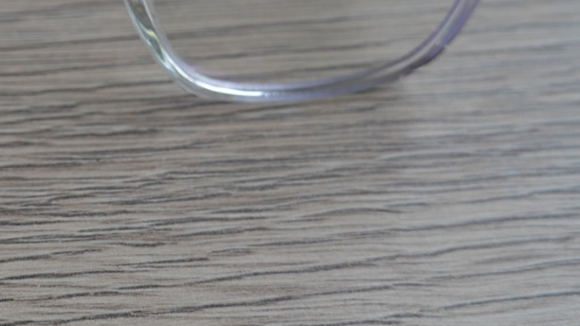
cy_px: -33
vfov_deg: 15.1
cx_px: 28
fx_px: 1199
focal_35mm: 78
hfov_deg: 26.1
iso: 100
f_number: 3.5
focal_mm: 14.1
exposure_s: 1/80
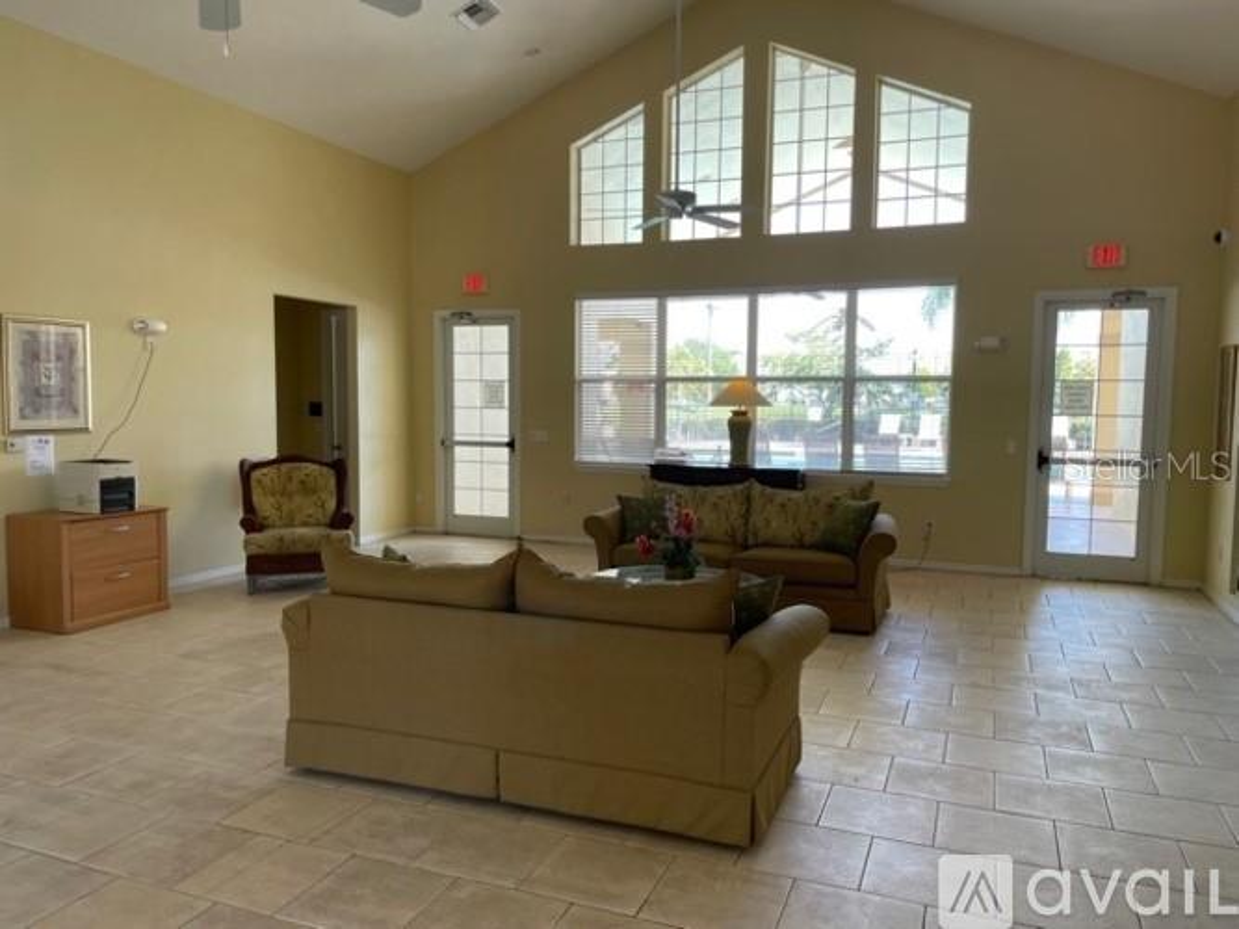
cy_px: 464
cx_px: 620
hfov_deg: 67.3
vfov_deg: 53.0
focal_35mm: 26
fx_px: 930
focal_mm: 4.2
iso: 50
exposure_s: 1/120
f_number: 1.6
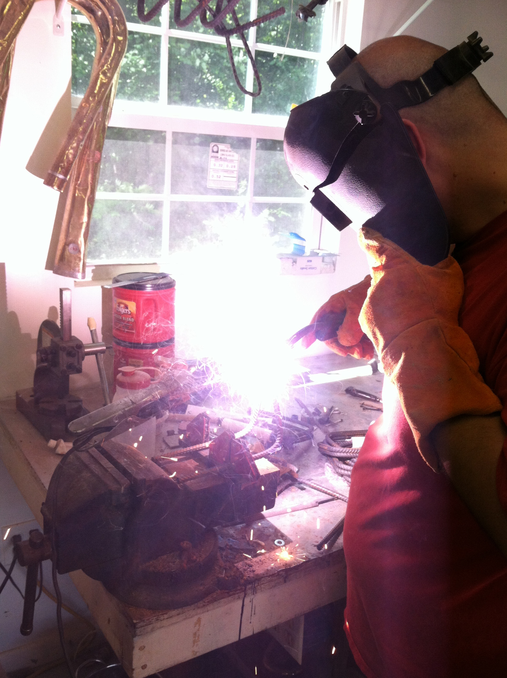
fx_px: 685
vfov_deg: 52.7
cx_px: 254
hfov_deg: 40.6
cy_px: 339
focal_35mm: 35
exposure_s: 1/120
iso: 125
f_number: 2.8
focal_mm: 3.85
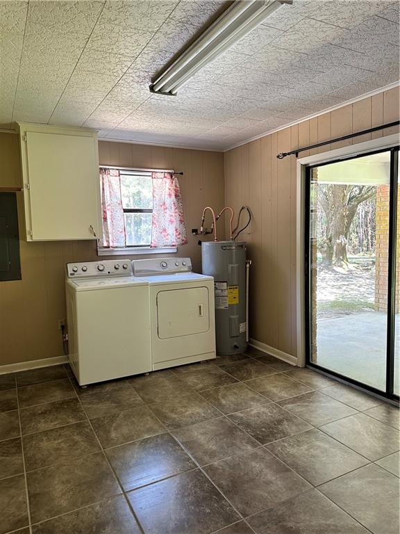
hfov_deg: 56.8
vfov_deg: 71.6
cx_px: 200
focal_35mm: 24
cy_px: 267
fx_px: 370
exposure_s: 1/95
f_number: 1.78
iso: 250
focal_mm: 6.86
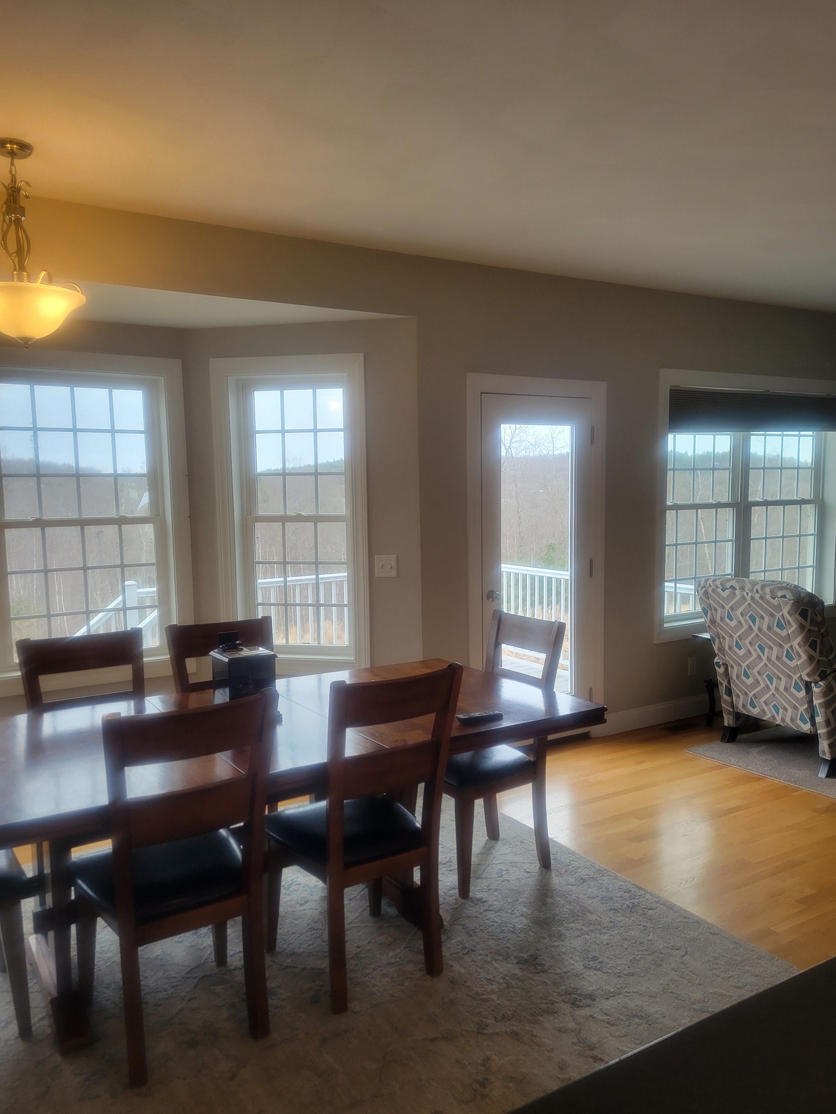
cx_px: 409
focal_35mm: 27
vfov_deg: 65.3
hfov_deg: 51.3
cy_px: 575
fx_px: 870
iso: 50
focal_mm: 5.4
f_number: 1.8
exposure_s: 1/110
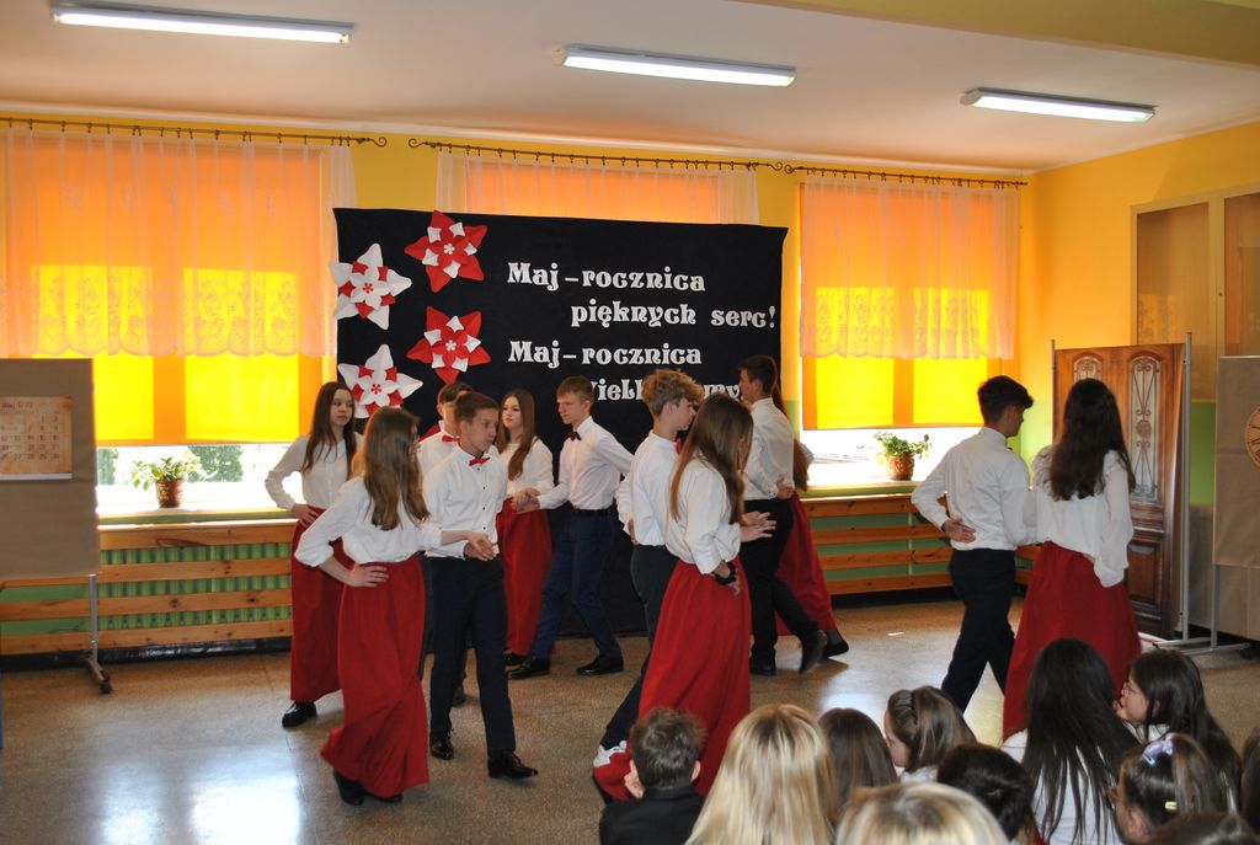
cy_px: 422
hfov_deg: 57.1
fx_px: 1157
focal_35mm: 33
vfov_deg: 40.1
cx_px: 630
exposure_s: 1/80
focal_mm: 22
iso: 200
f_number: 4
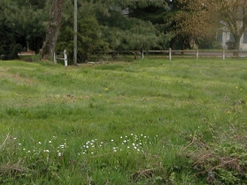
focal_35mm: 132
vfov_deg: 11.2
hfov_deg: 14.9
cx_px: 131
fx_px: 941
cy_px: 31
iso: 100
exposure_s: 1/218
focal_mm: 13.7
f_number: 4.9
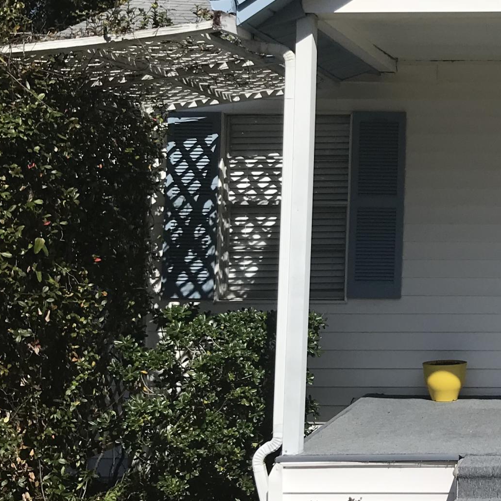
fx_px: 1179
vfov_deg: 23.9
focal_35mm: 72
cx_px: 592
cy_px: 173
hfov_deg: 22.2
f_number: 1.8
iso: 20
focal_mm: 3.99
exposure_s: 1/4167
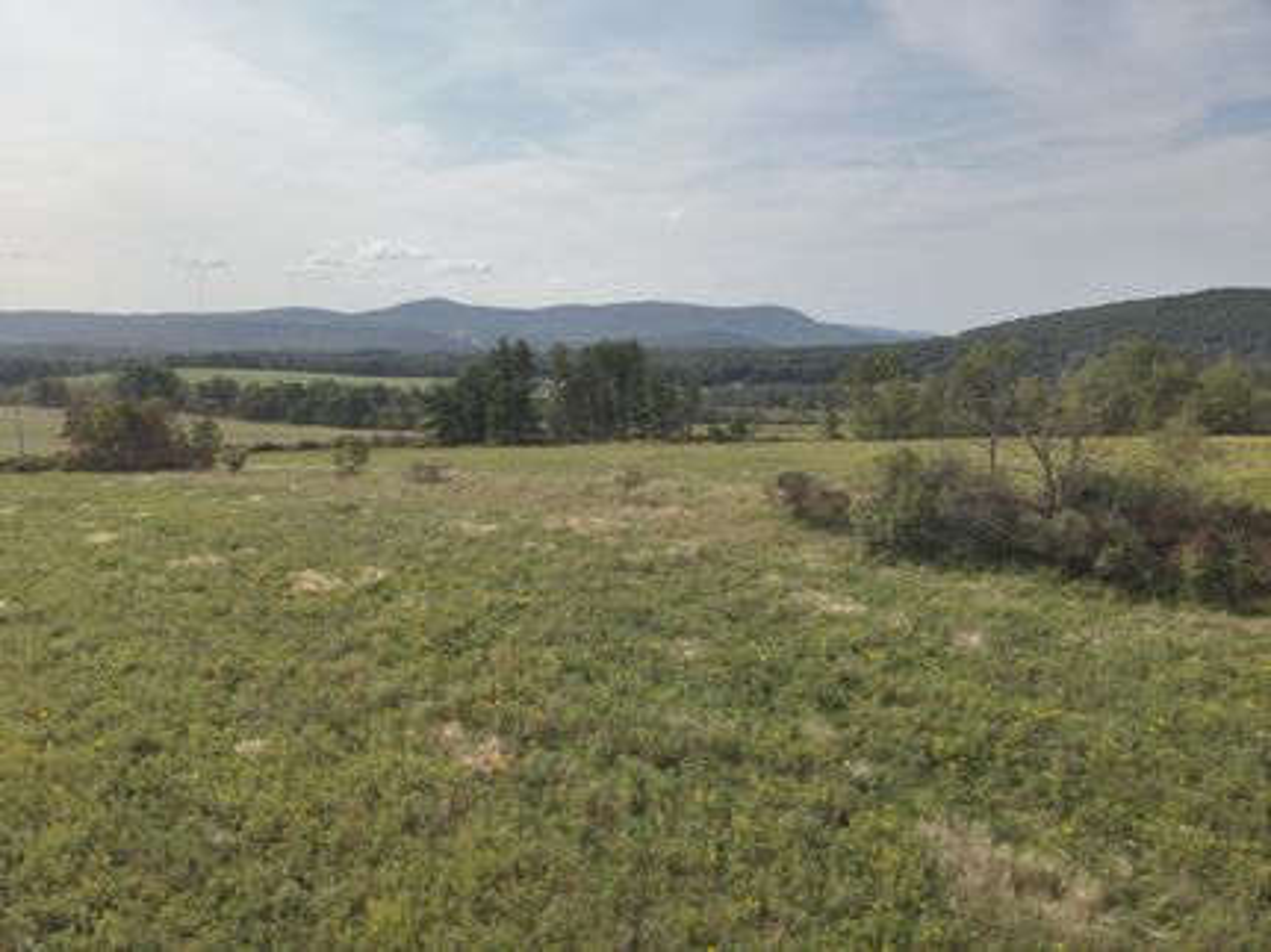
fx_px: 881
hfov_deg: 71.6
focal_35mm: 24
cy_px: 476
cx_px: 636
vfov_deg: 56.8
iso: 100
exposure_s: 1/1250
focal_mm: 4.4
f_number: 2.8
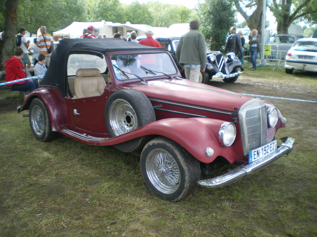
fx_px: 330
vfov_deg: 39.6
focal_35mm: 36
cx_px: 158
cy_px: 118
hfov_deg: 51.4
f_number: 3.1
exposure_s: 1/125
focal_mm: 6.3
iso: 50
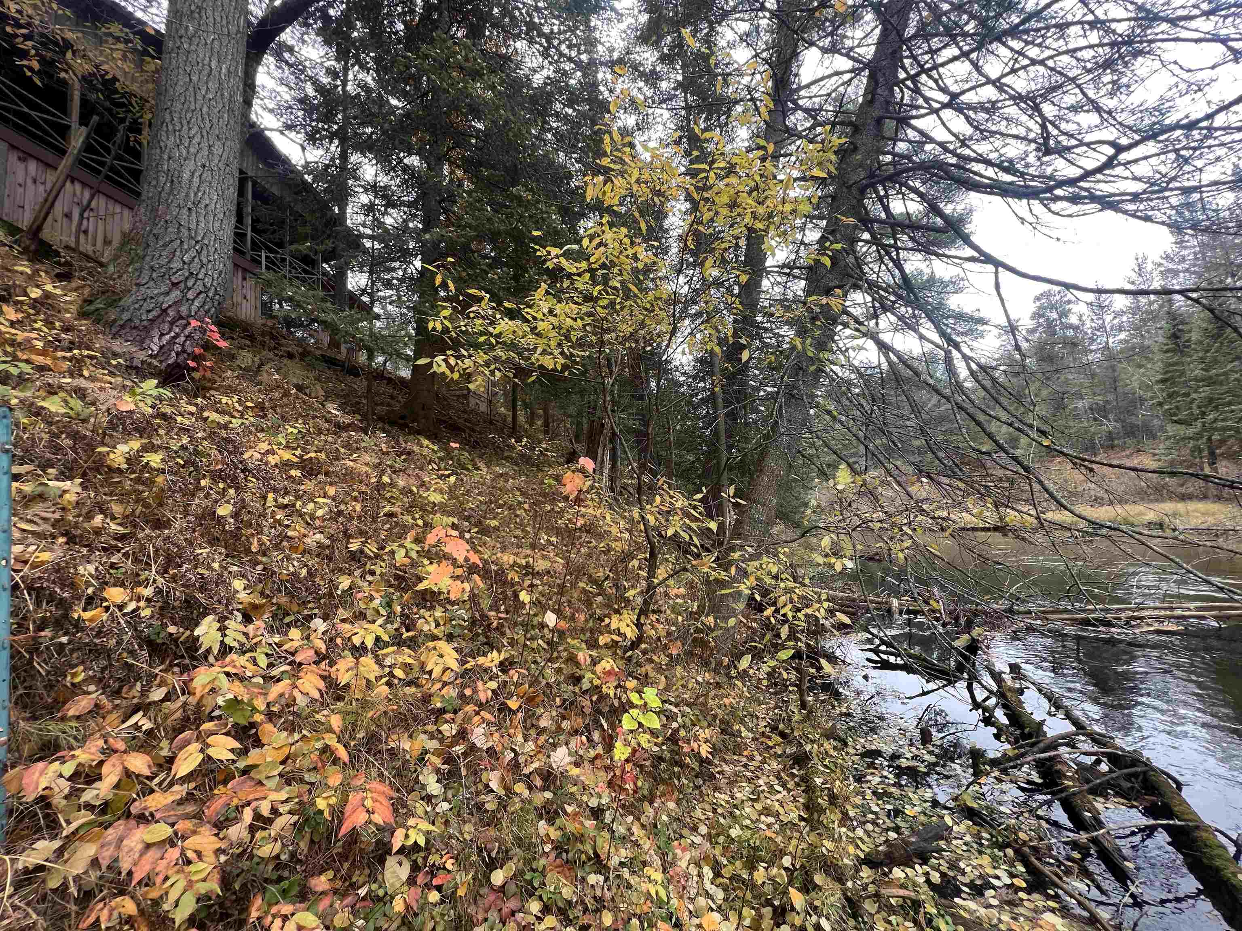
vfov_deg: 89.9
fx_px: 466
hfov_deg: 106.2
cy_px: 466
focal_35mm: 13
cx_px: 621
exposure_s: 1/99
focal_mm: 1.57
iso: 64
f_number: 1.8
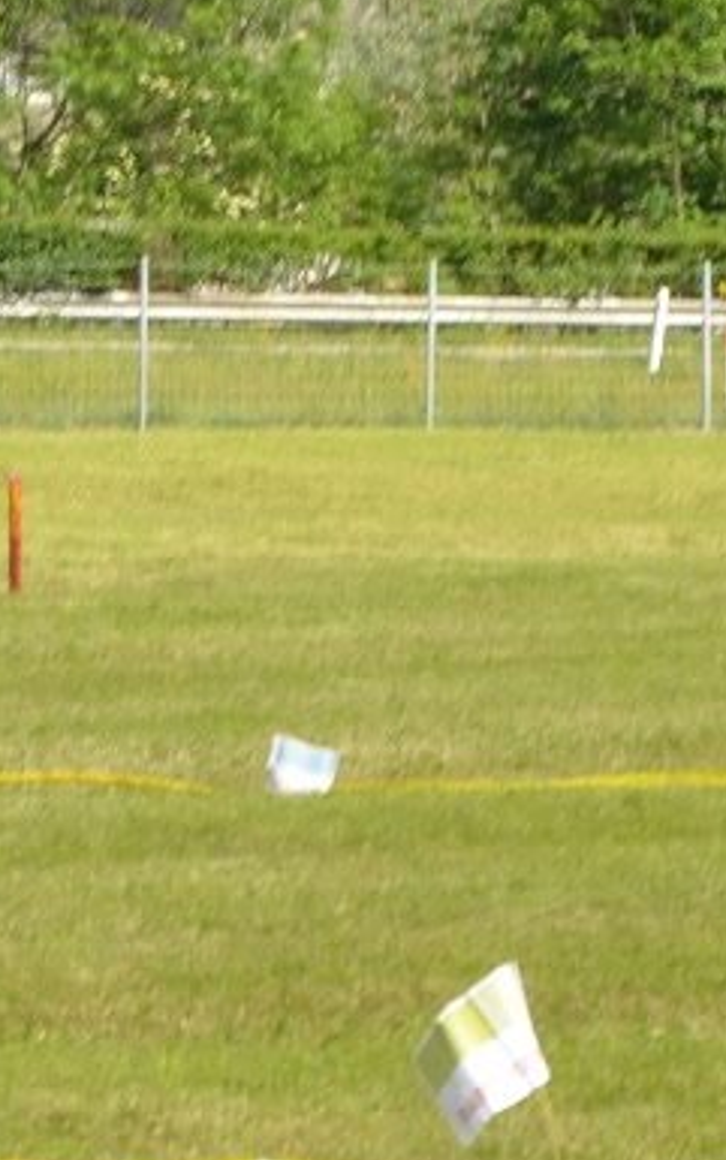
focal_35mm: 491
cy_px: -484
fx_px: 15526
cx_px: -1112
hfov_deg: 2.7
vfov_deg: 4.3
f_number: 8
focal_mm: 62
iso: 140
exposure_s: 1/250
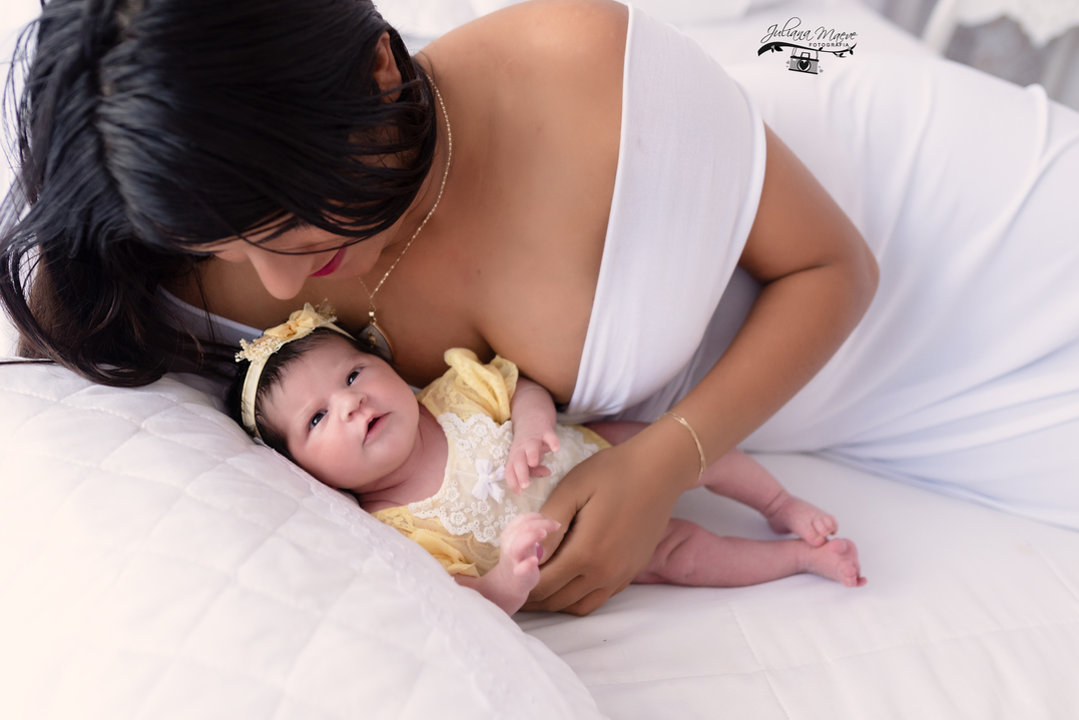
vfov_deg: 34.2
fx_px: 1169
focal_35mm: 39
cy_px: 328
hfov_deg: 49.5
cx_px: 493
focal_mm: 35
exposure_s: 1/125
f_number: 2.8
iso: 500
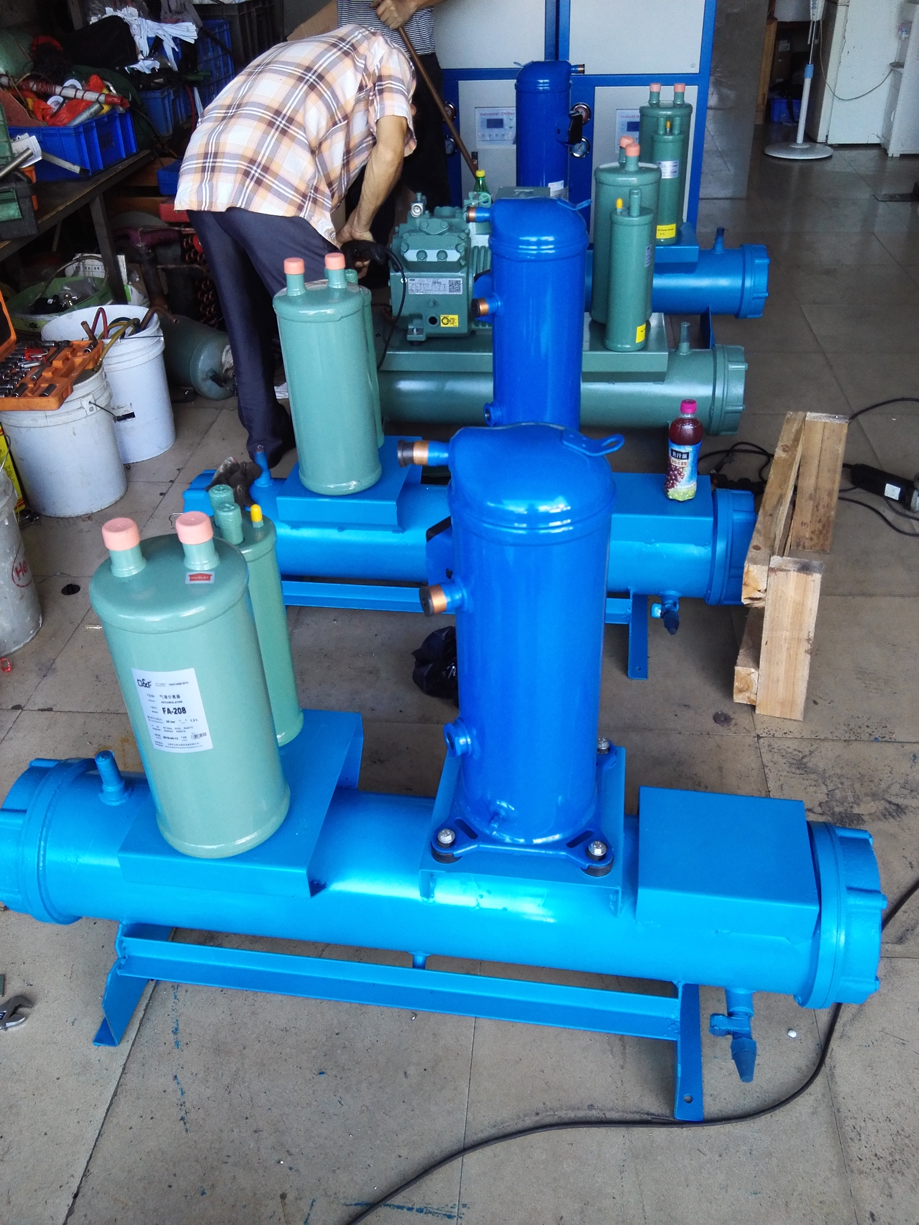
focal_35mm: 29
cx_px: 460
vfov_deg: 61.7
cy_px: 612
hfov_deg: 48.2
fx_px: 1027
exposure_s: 1/100
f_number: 2
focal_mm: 3.8
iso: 125
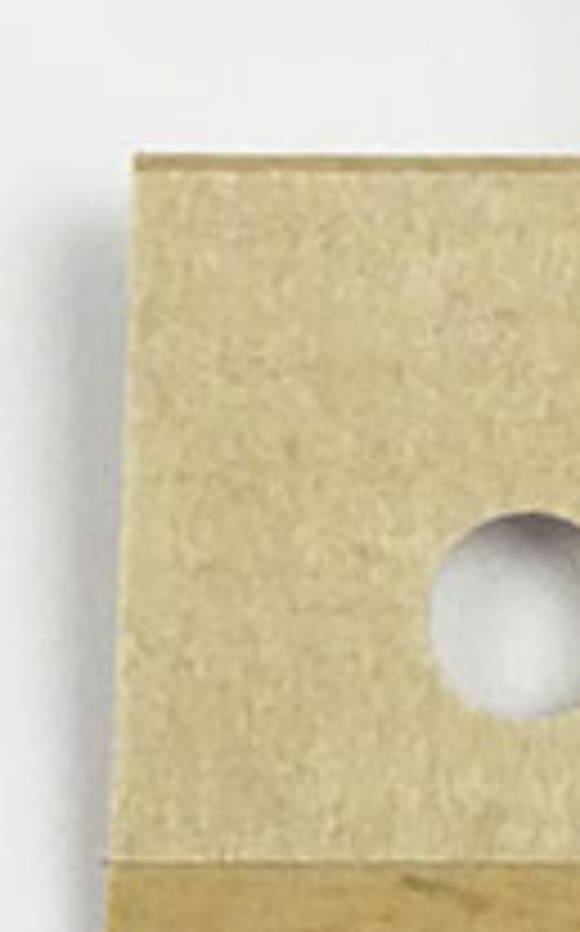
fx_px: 4156
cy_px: 171
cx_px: 859
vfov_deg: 12.7
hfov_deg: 7.8
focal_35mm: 164
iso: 500
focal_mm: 8.51
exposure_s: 1/250
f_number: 4.5
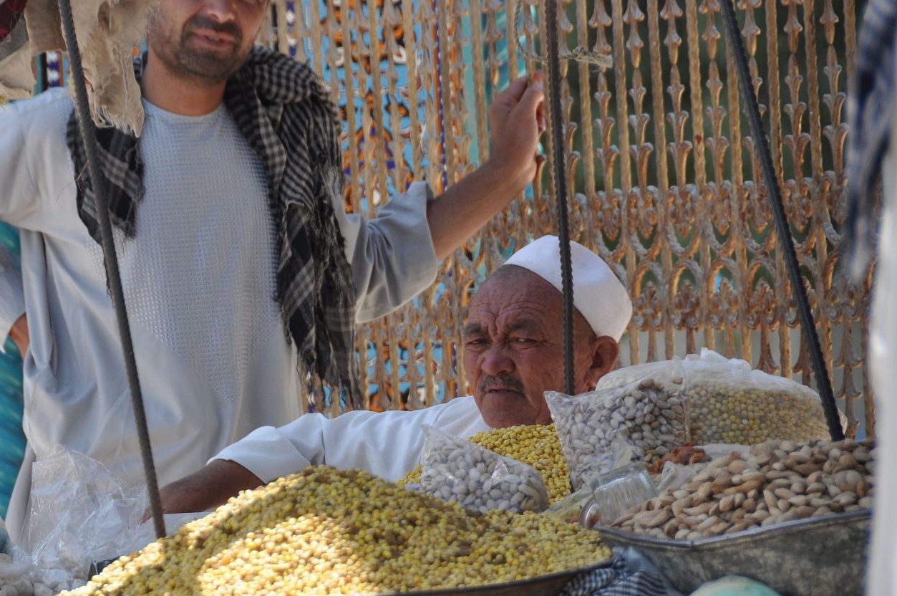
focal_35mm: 479
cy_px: 410
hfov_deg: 4.3
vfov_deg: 2.9
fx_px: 11920
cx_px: 236
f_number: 5.6
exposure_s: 1/500
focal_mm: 200
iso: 250
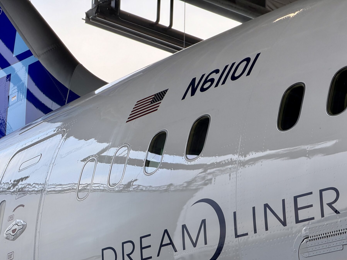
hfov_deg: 13.8
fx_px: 1434
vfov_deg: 10.4
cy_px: 185
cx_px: 142
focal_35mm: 143
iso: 50
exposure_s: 1/120
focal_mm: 16.89
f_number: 2.8
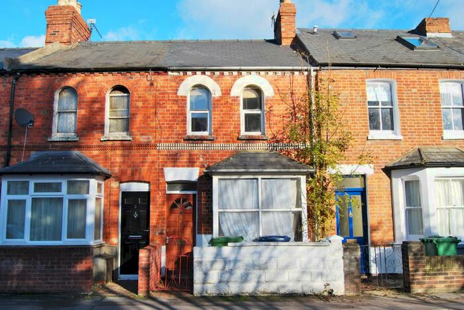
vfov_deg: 43.7
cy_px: 155
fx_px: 387
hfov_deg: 61.9
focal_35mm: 30
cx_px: 232
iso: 100
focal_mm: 20
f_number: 8
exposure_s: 1/250
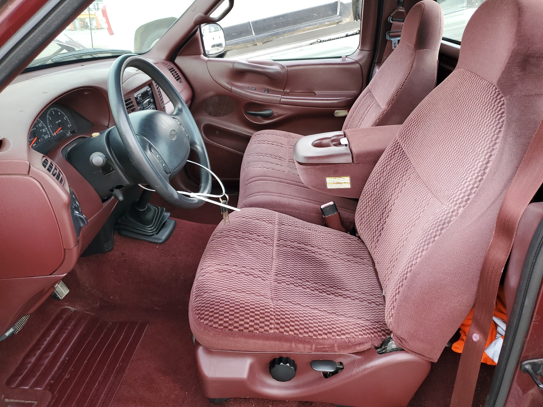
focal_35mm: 26
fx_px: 408
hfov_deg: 67.3
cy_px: 204
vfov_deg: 53.1
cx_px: 272
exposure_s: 1/120
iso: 53
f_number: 1.5
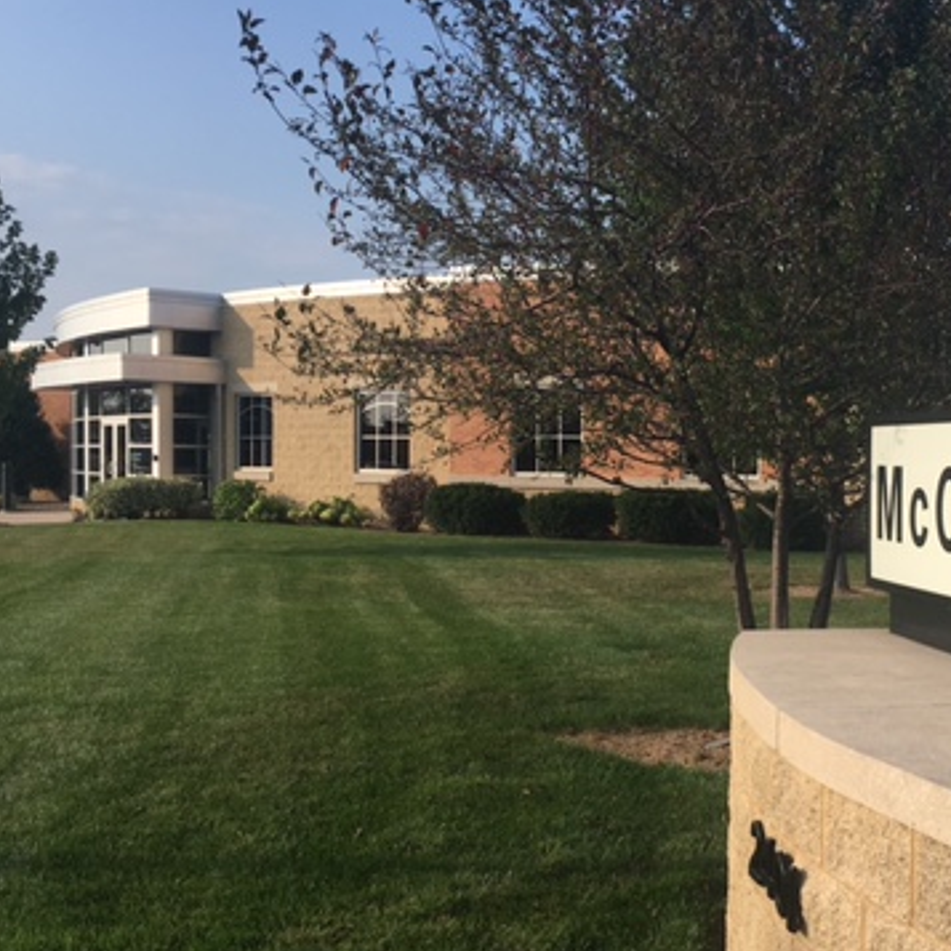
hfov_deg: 35.7
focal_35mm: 46
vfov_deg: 36.8
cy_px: 495
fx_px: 1430
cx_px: 746
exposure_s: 1/1012
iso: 25
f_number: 2.2
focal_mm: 4.15
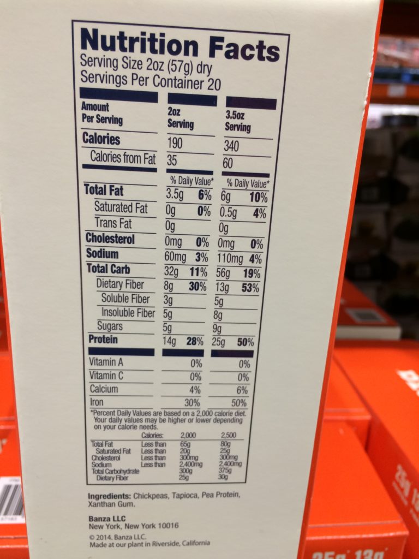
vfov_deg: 61.7
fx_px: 468
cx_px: 210
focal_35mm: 29
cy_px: 280
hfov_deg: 48.2
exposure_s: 1/33
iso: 100
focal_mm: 4.15
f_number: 2.2
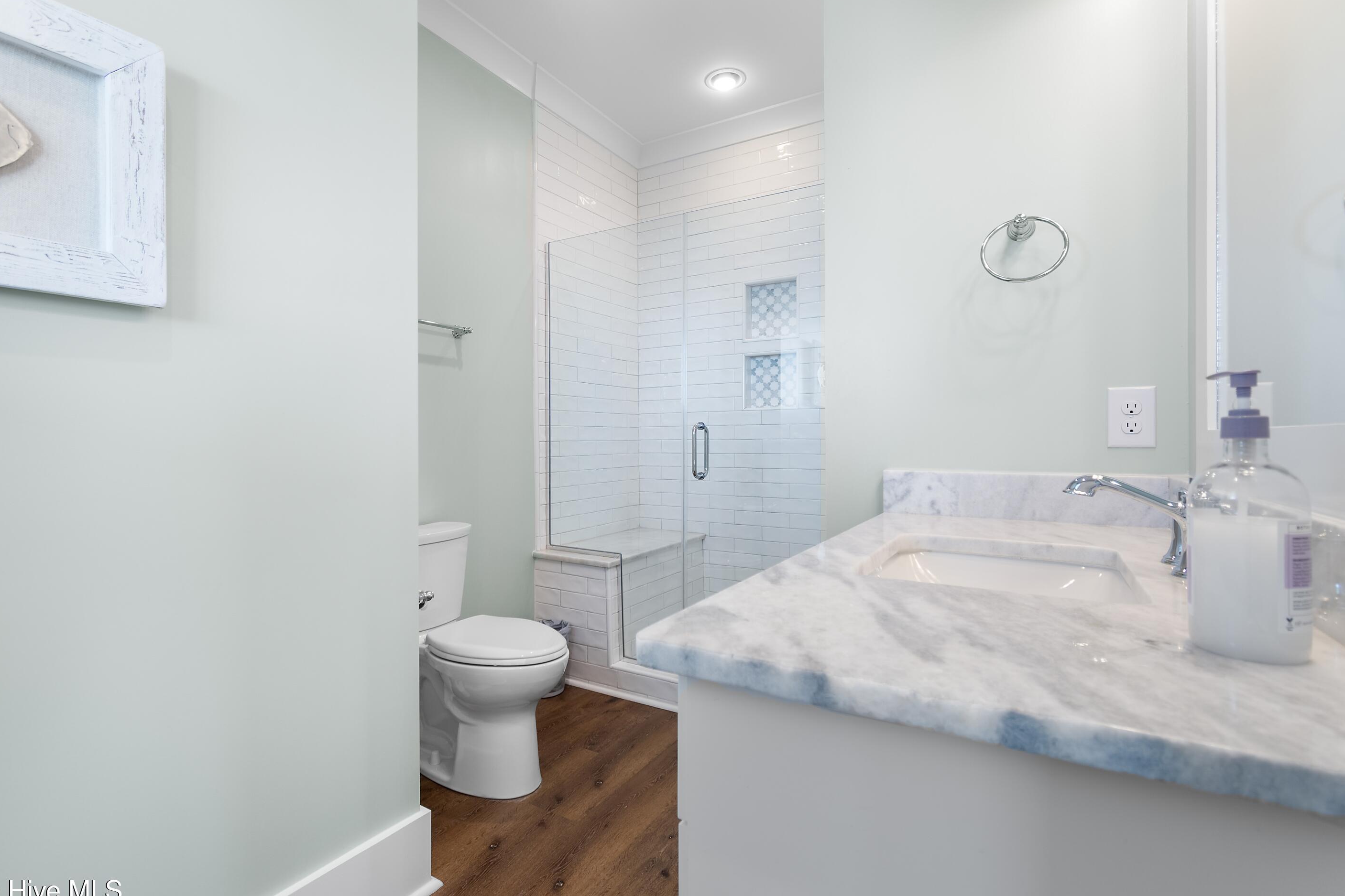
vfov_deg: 73.7
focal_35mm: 16
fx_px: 598
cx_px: 635
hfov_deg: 96.6
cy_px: 456
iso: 100
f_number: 4.5
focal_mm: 10
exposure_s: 1/15
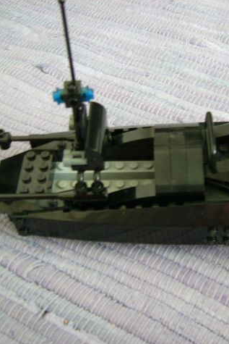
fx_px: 467
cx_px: 184
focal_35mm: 49
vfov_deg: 40.3
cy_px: 172
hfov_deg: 27.0
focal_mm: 5.95
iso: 50
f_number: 2.8
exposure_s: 1/7
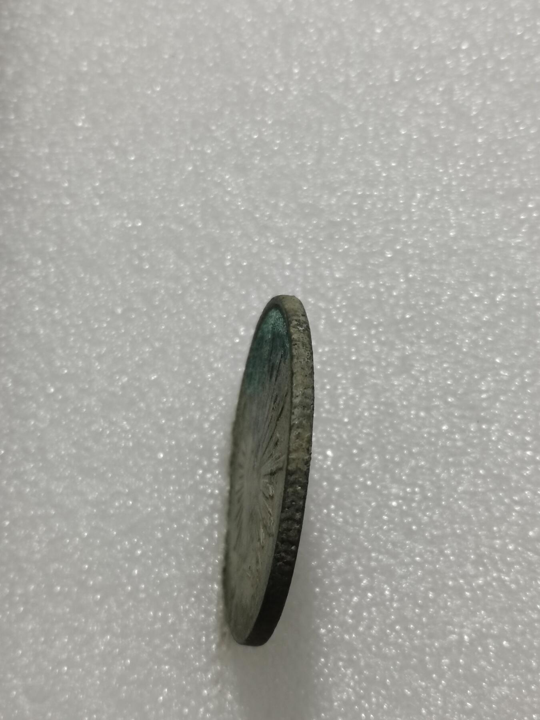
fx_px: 1394
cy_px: 360
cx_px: 270
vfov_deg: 29.0
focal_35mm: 67
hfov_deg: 21.9
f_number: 1.8
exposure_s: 1/100
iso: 80
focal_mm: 5.58
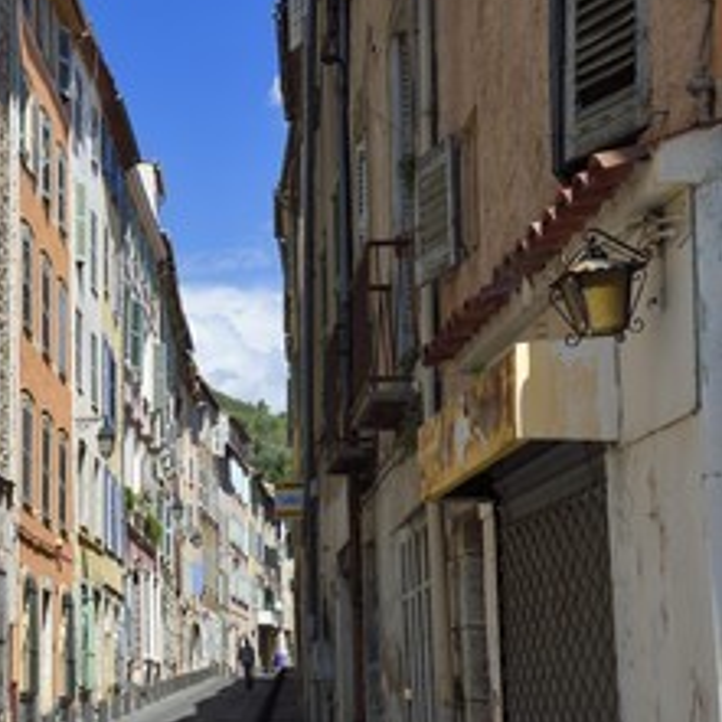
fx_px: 1982
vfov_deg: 20.6
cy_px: 405
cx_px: 39
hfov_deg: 20.1
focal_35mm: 84
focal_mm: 52
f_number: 13
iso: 200
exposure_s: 1/200
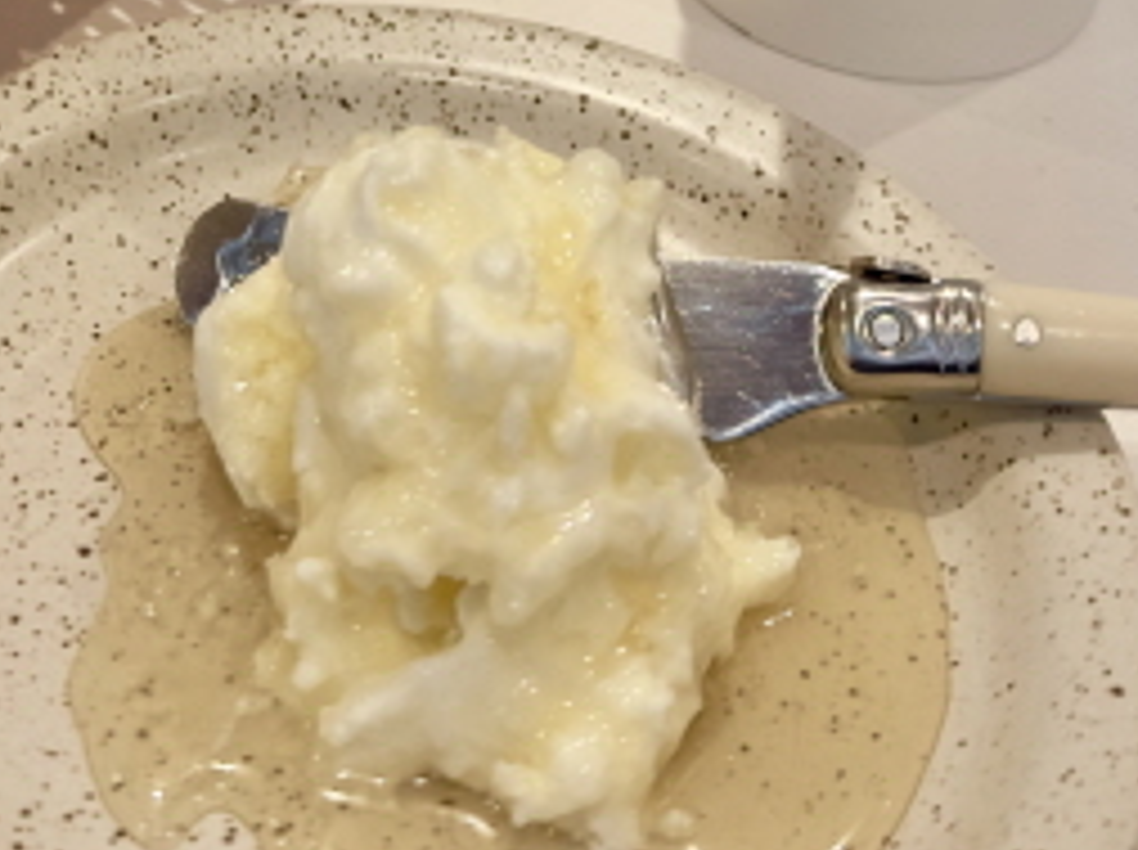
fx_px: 2495
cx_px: 234
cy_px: -427
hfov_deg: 25.3
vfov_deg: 17.4
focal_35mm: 76
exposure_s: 1/60
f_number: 1.78
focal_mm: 6.86
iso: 125
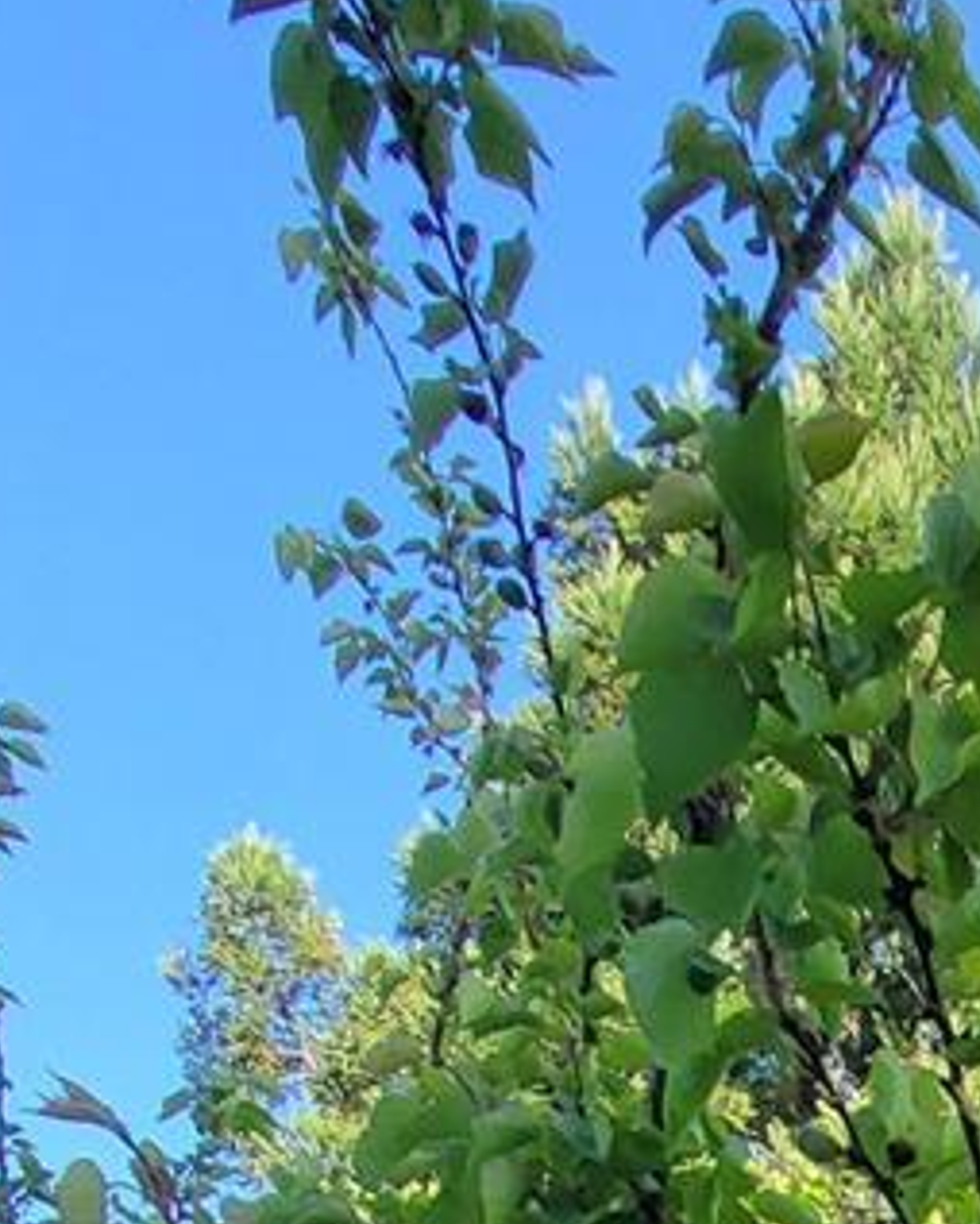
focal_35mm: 60
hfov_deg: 20.7
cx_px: 1561
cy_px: 2328
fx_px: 2173
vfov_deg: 20.0
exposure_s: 1/203
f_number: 2.2
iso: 32
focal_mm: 1.74
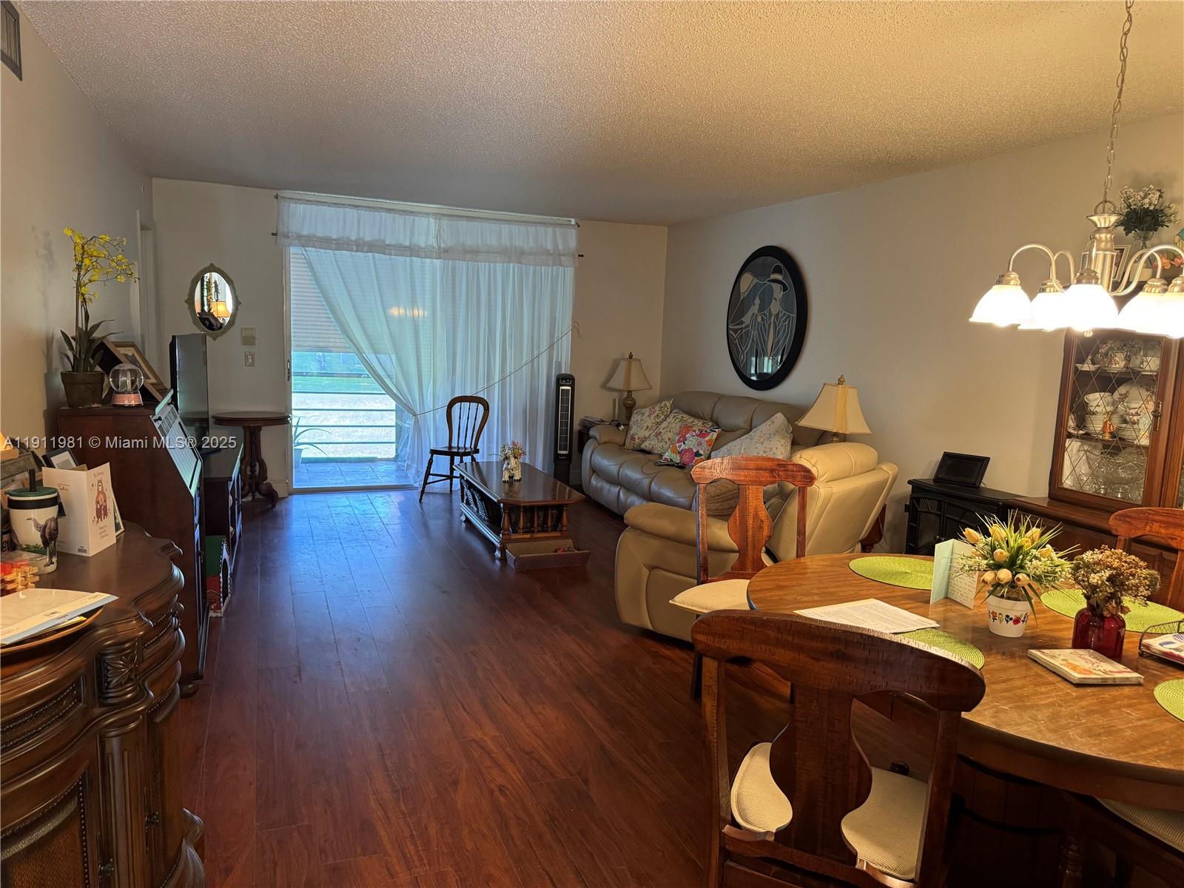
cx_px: 592
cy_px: 444
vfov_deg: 56.8
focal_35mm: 24
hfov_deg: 71.6
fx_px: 821
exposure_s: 1/60
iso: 500
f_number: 1.78
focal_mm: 6.76
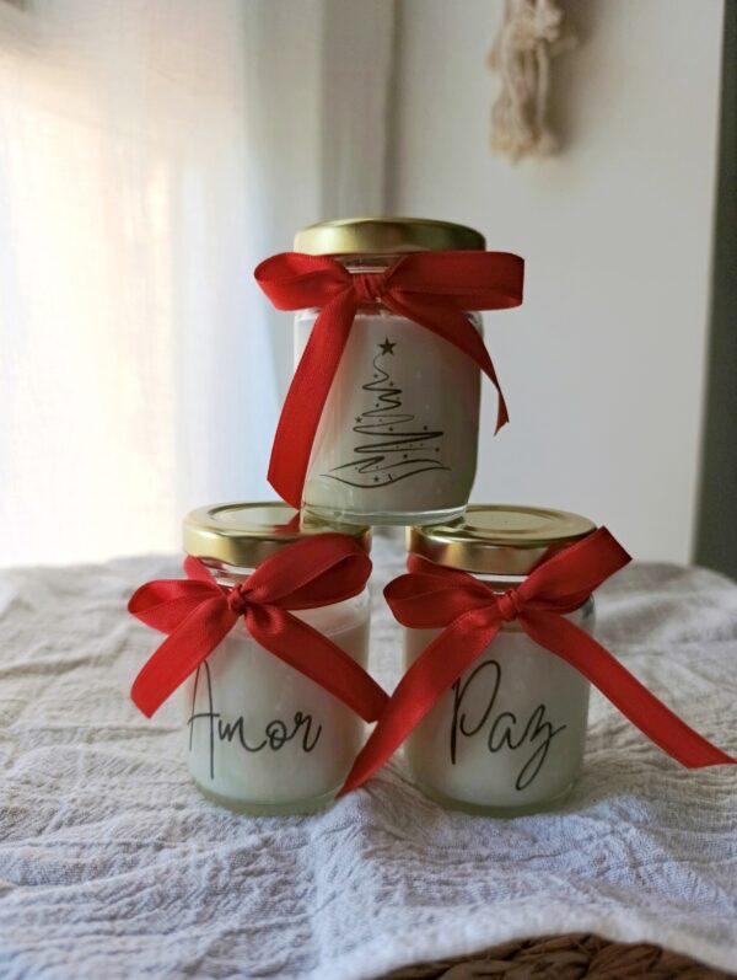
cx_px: 368
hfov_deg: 59.0
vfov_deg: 73.8
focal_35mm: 23
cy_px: 490
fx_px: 651
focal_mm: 6.14
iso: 125
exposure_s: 1/100
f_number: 1.6
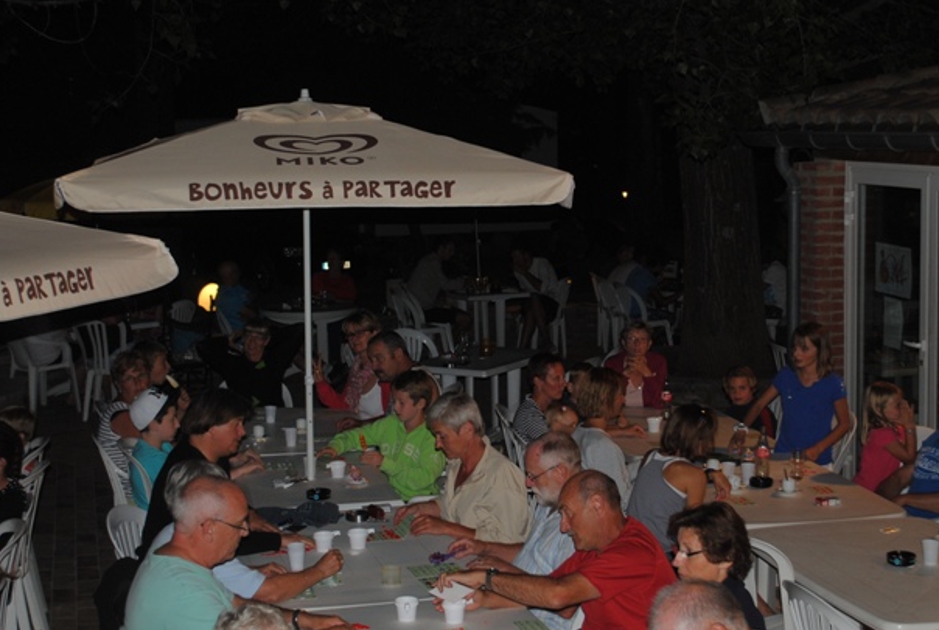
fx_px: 1507
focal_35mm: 58
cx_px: 501
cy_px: 278
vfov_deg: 23.6
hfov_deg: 34.6
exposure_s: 1/60
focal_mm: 29
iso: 200
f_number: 4.5
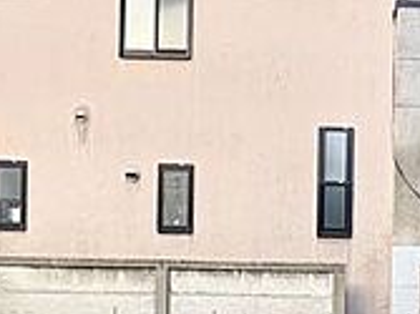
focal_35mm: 52
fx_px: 630
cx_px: 367
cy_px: 255
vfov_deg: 27.4
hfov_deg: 35.0
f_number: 2.2
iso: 40
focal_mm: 2.22
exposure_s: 1/192
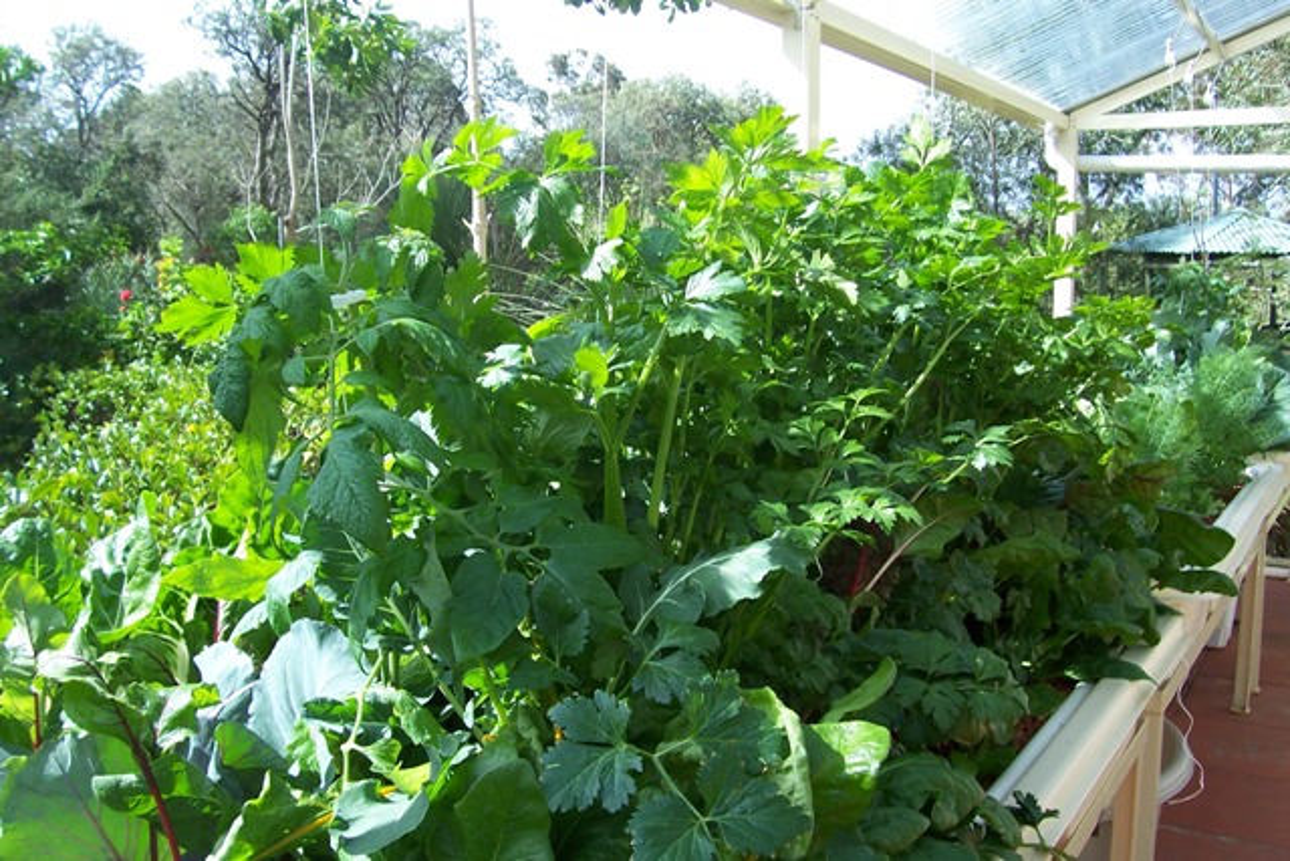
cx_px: 645
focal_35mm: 34
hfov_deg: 55.8
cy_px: 430
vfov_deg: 38.9
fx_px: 1219
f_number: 2.7
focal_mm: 5.6
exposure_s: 1/350
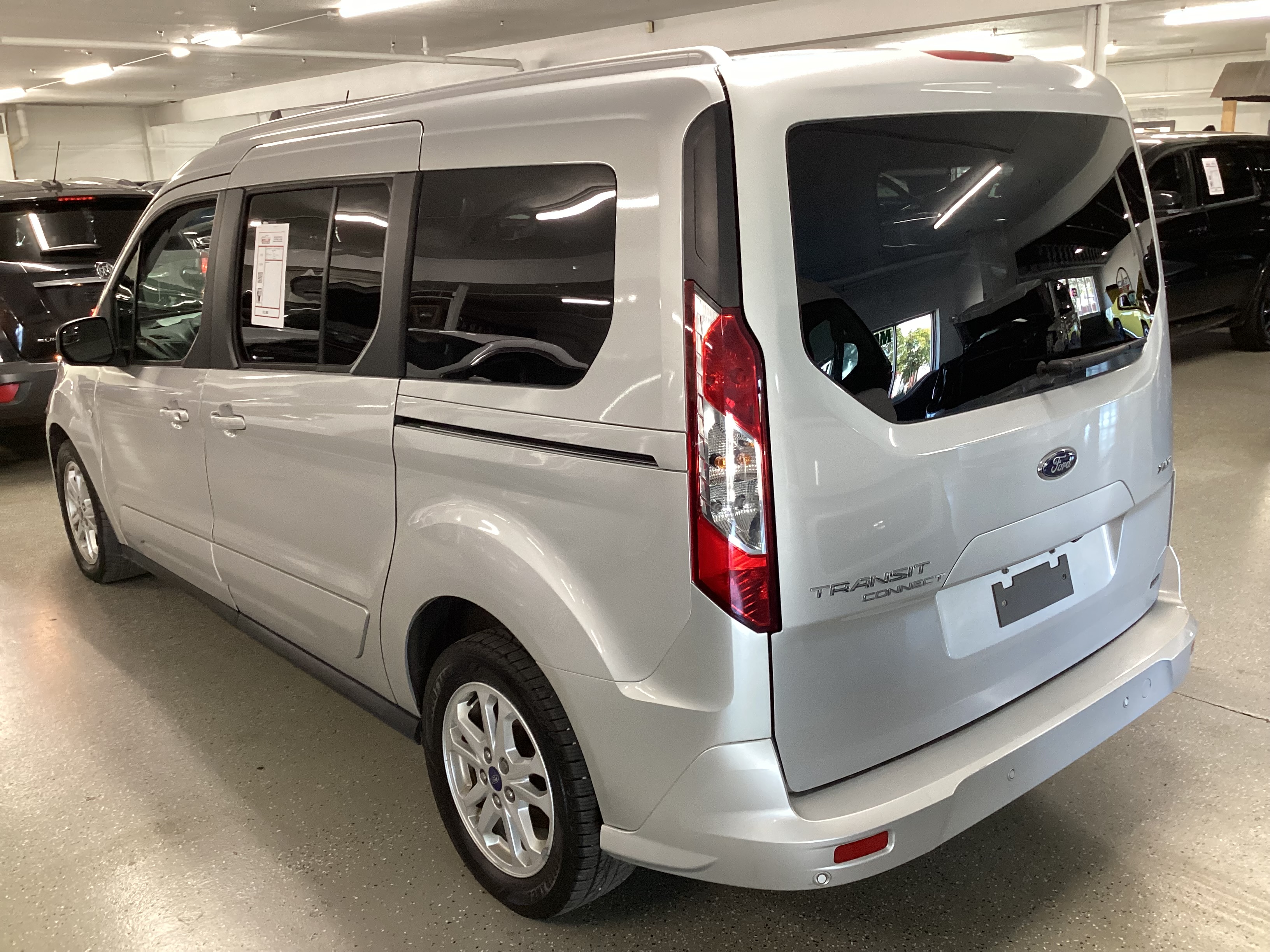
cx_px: 635
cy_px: 476
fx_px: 1137
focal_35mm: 31
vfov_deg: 45.4
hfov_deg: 58.4
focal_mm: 3.3
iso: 200
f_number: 2.4
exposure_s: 1/50
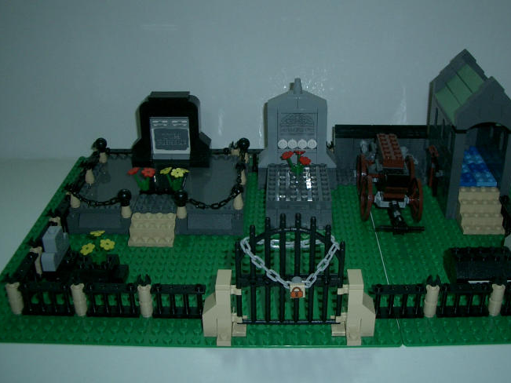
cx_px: 294
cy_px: 179
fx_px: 635
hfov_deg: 43.7
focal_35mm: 43
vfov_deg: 33.6
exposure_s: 1/40
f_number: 2.6
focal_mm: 5.8
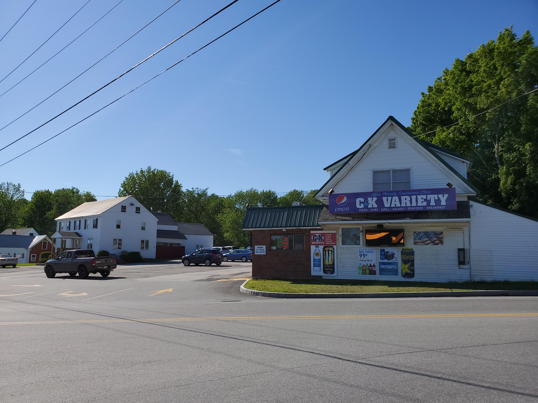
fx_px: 404
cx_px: 269
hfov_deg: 67.3
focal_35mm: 26
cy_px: 202
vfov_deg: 53.1
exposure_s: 1/2077
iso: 50
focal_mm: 4.3
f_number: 2.4
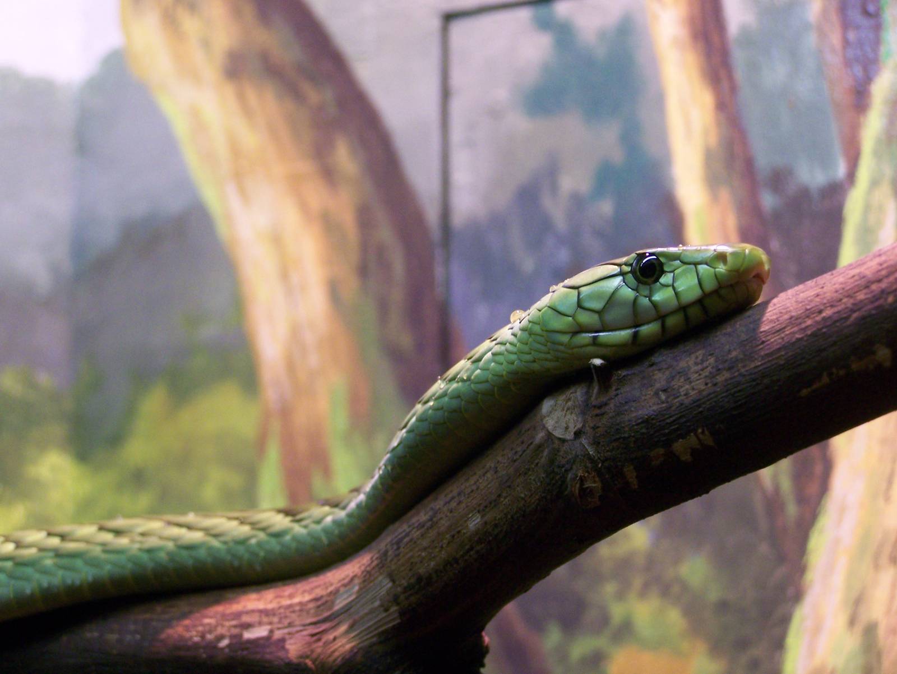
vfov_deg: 15.7
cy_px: 337
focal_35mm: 94
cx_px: 448
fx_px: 2437
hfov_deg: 20.9
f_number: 3.2
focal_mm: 15.6
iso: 200
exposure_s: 1/25
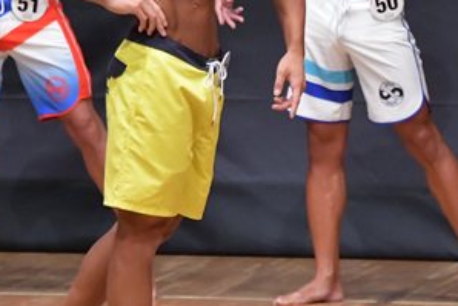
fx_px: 9419
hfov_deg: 2.8
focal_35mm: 740
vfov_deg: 1.9
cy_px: 77
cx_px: 357
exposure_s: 1/400
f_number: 5.6
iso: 6400
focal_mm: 190
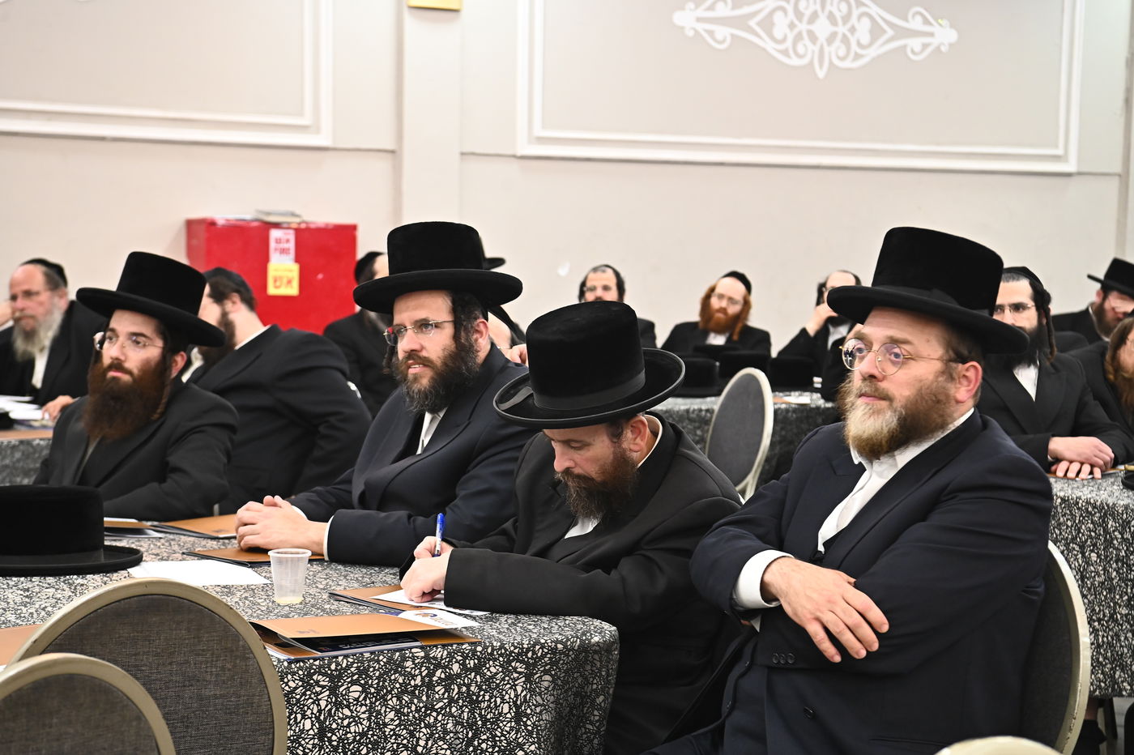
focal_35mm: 70
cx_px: 567
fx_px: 2204
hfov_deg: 28.9
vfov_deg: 19.4
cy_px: 378
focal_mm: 70
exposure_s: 1/100
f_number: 5.6
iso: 2500
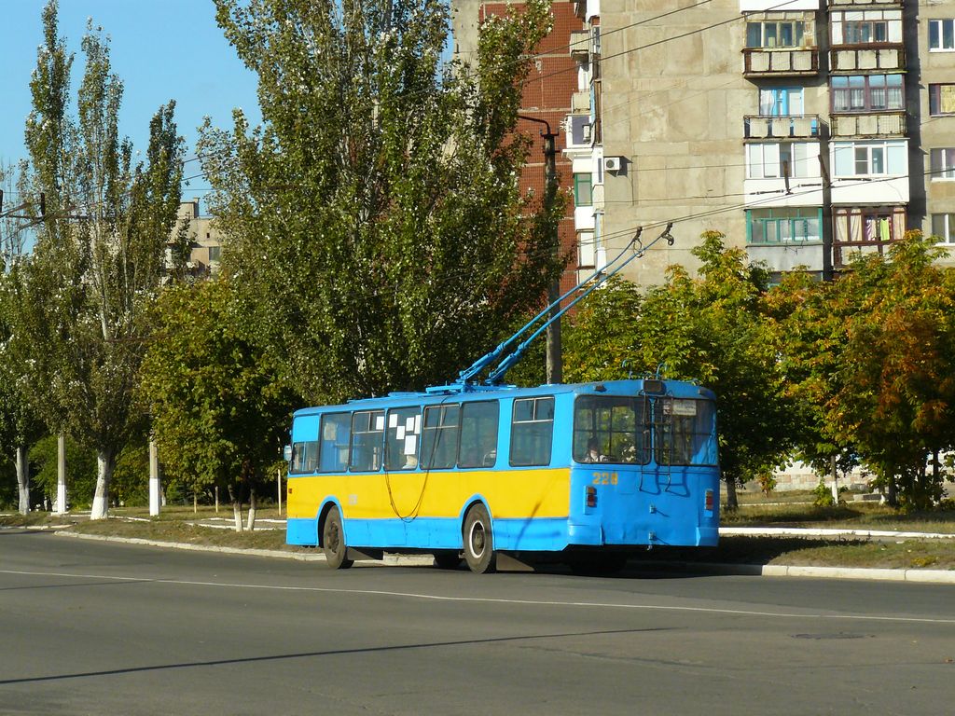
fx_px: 3007
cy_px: 358
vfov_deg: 13.6
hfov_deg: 18.0
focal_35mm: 109
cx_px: 478
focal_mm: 18.2
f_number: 8
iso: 200
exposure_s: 1/400
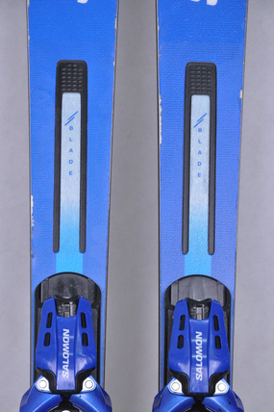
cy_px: 216
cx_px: 134
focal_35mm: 166
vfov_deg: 12.4
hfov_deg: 8.3
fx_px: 1891
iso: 3200
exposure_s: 1/125
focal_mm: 105
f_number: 8
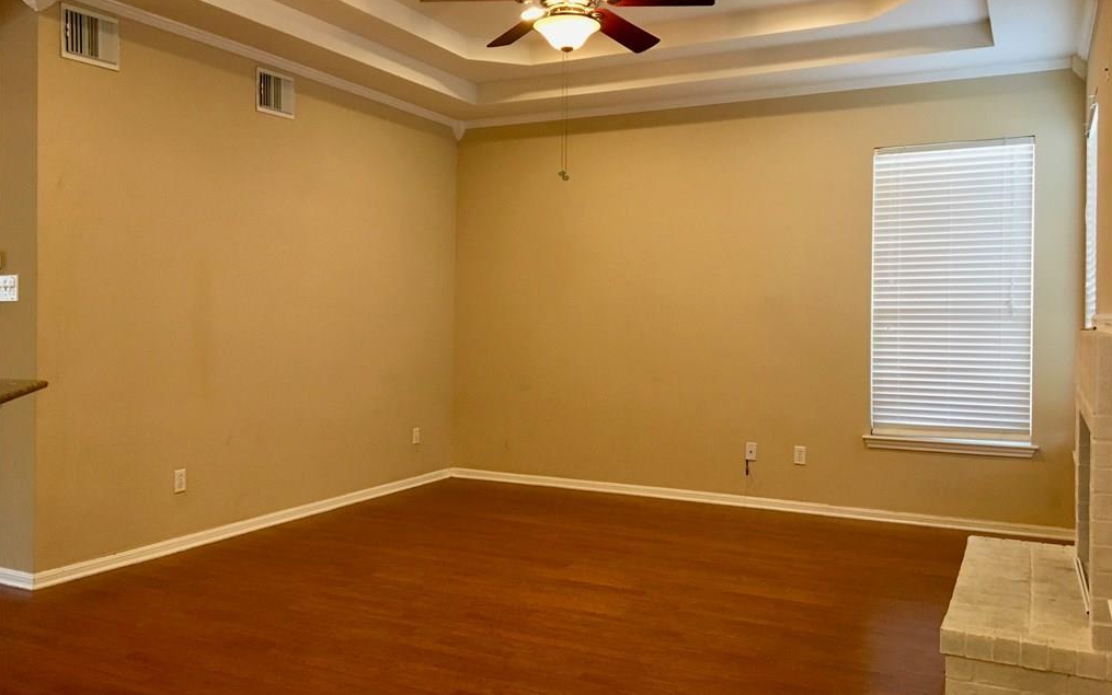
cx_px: 555
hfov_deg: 61.2
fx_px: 940
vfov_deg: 40.6
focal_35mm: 31
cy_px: 331
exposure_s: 1/30
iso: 125
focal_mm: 4.15
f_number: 2.2
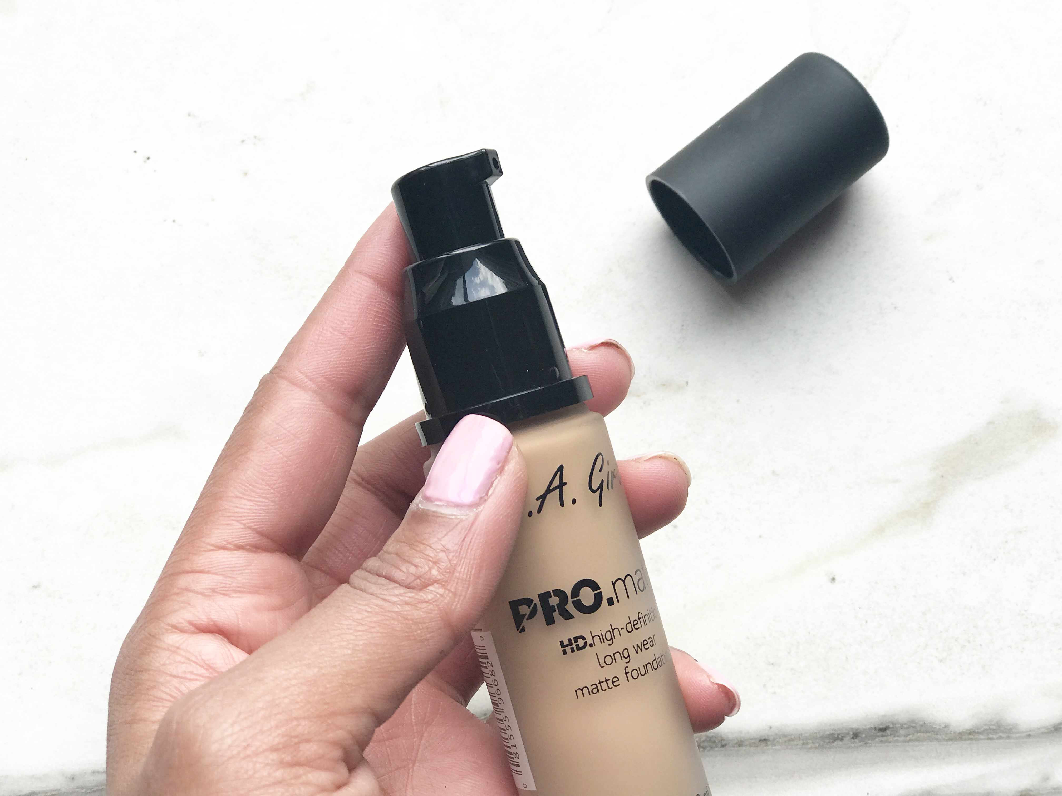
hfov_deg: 33.8
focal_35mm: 57
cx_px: 531
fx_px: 1749
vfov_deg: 25.7
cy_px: 398
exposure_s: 1/120
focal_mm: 6.6
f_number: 2.8
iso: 20
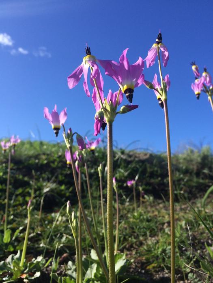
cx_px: 106
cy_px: 142
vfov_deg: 60.0
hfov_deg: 46.8
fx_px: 246
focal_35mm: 30
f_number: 2.2
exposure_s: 1/1866
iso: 32
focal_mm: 4.12
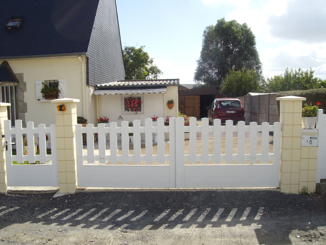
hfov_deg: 51.4
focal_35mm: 36
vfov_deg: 39.7
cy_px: 122
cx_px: 163
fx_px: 339
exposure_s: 1/500
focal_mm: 6
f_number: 4.8
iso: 80
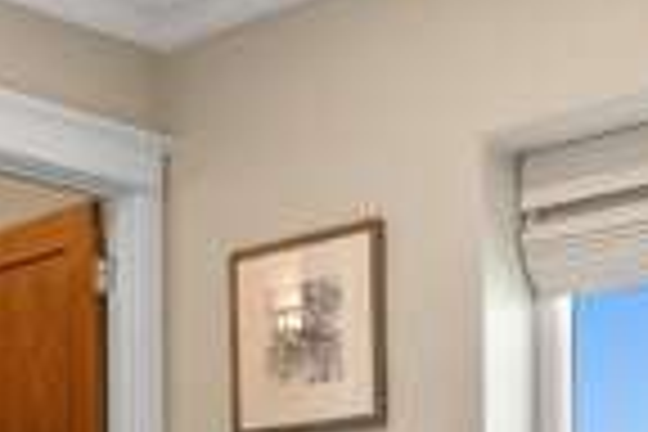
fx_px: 1440
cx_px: 207
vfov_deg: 16.0
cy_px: 598
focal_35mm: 80
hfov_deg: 25.2
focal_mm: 10
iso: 400
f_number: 8
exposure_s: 1/1.67
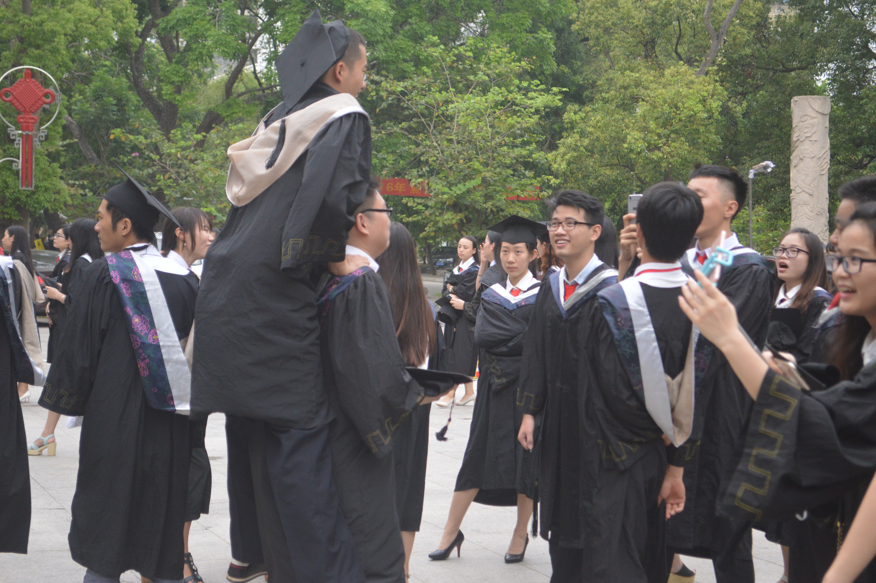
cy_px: 292
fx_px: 1750
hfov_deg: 28.1
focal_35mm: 72
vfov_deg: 18.9
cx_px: 438
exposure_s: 1/500
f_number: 5.6
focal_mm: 48
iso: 1000
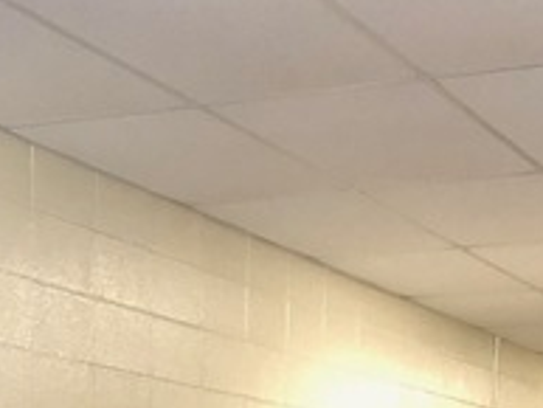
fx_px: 1821
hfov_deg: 16.8
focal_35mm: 116
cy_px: 743
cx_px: 107
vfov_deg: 11.8
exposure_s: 1/40
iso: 400
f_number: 1.8
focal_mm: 3.99
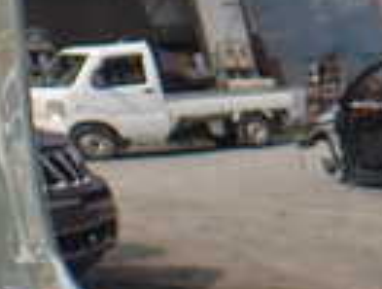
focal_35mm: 137
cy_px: -85
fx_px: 1516
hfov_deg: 13.5
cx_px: 577
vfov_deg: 10.6
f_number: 2.3
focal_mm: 5.4
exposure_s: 1/200
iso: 100
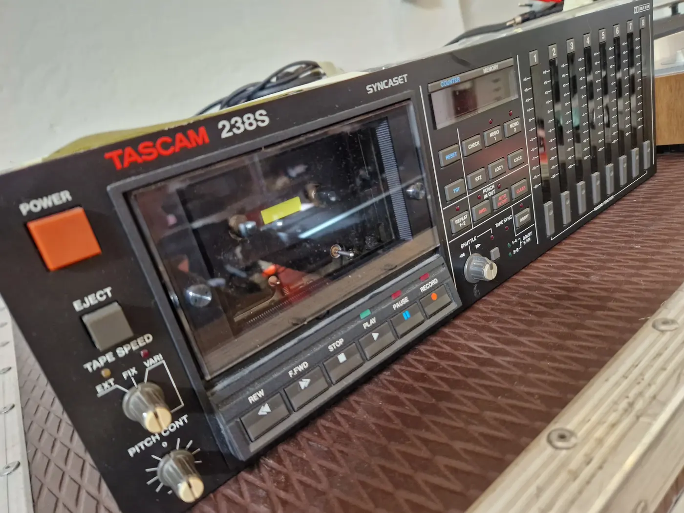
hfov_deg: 73.9
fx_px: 454
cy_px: 256
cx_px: 342
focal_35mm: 23
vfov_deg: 58.9
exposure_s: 1/100
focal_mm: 5.4
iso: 500
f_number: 1.8
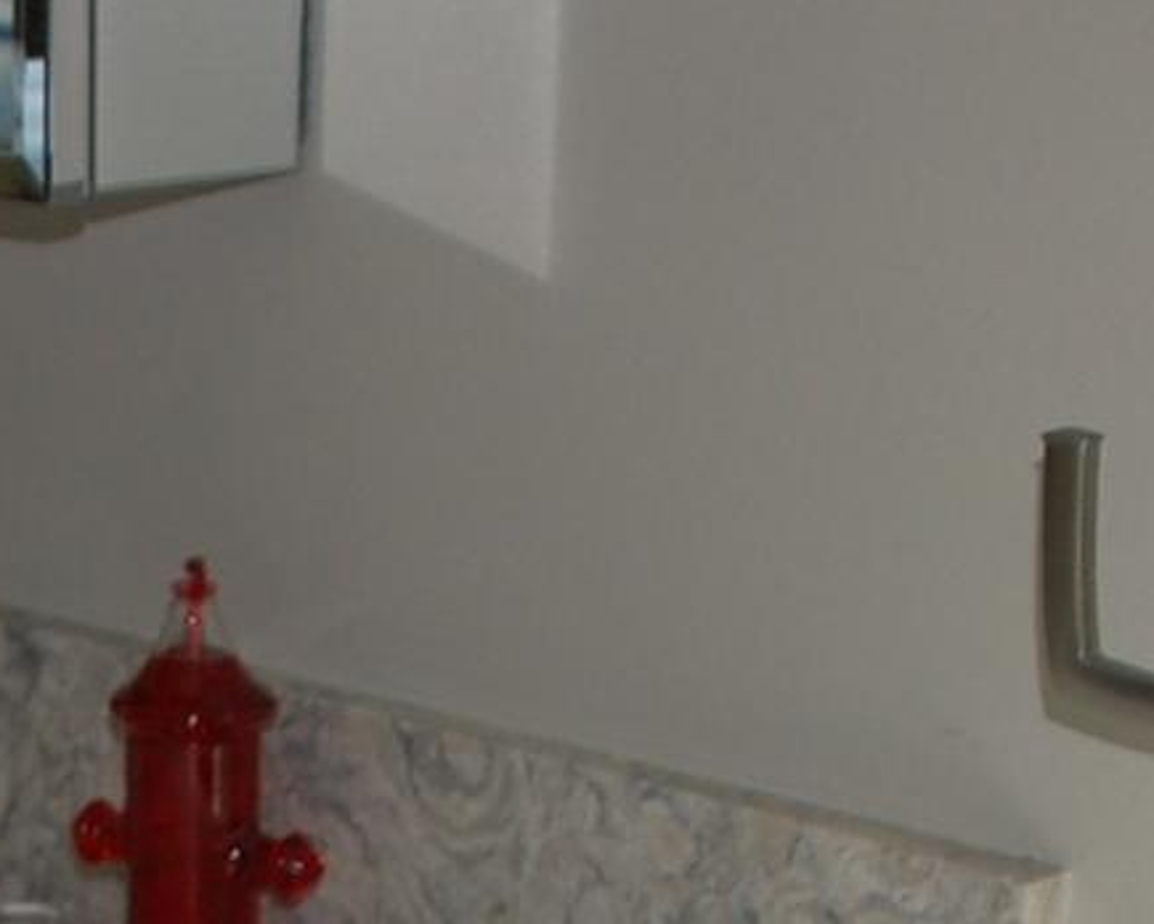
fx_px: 4064
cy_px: 1707
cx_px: -202
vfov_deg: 11.9
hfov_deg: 15.6
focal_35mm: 119
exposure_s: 1/60
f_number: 3.5
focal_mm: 18
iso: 400
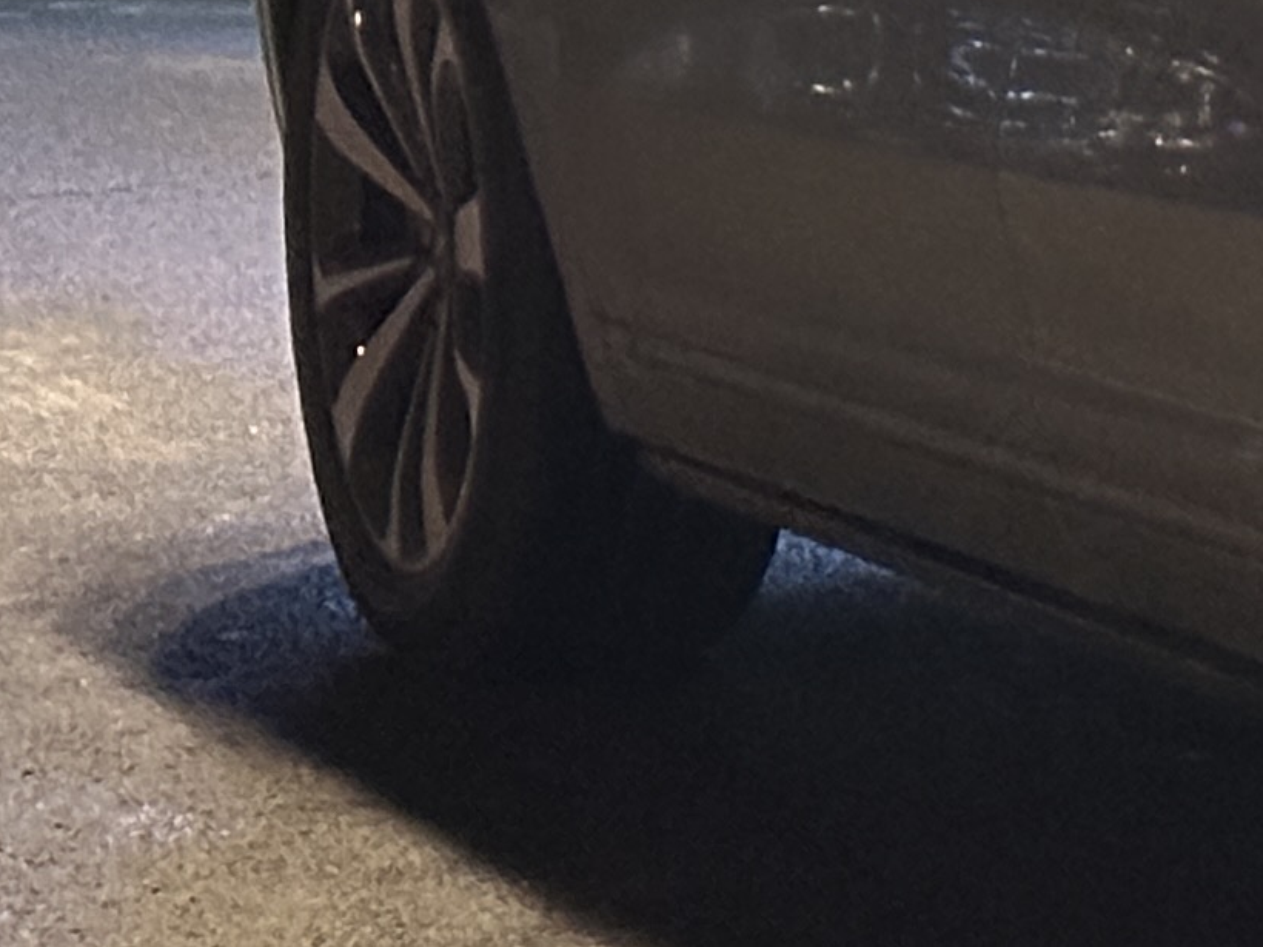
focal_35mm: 236
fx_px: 8611
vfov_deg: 6.2
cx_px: 2843
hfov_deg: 7.9
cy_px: -365
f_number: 1.78
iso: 500
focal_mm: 6.86
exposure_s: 1/25
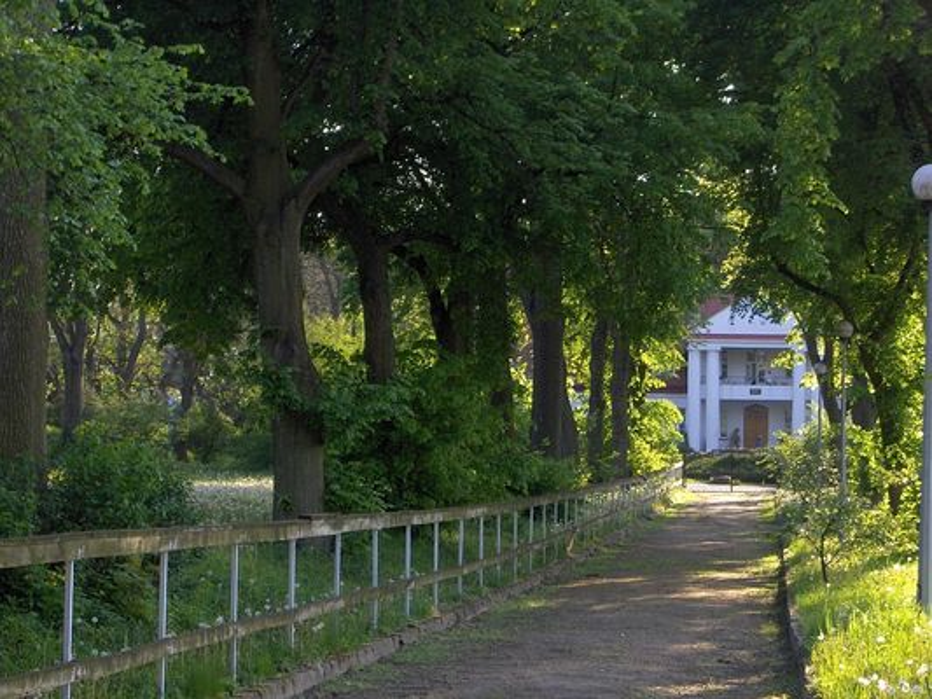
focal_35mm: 105
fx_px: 2828
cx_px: 466
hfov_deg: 18.7
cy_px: 350
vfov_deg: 14.1
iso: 200
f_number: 4.8
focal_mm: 17.39
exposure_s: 1/116
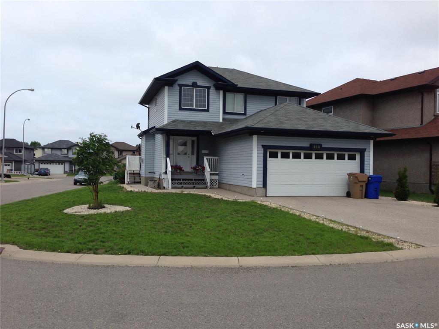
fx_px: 419
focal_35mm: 33
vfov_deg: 42.9
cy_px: 164
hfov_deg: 55.4
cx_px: 220
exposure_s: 1/1205
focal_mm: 4.12
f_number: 2.4
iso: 50
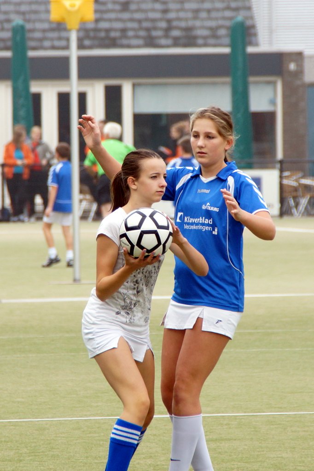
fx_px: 3142
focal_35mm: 240
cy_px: 236
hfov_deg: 5.7
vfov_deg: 8.6
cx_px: 157
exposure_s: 1/400
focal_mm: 160
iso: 400
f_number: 6.3
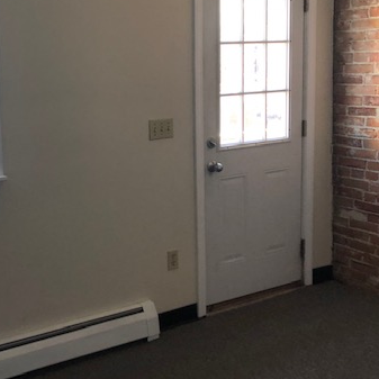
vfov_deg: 35.9
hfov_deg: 34.7
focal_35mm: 47
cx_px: 66
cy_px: 145
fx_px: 582
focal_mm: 3.99
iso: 25
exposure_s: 1/30
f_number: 1.8
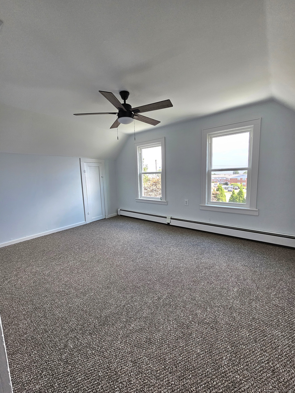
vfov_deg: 106.2
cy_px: 196
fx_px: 148
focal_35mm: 13
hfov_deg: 89.9
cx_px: 148
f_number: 2.2
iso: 160
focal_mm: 2.2
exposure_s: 1/208
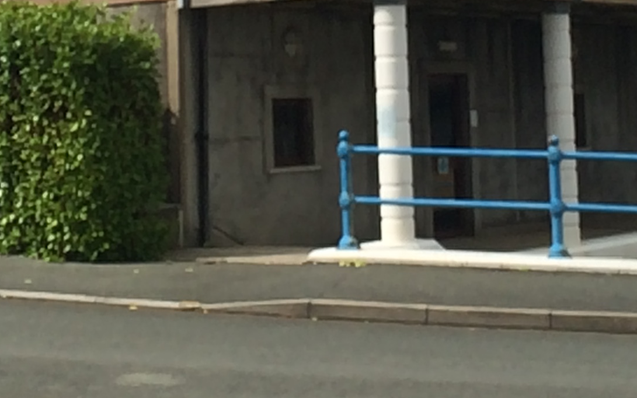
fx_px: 1597
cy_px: -48
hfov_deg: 22.5
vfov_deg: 13.9
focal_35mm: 92
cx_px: 342
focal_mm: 4.15
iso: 32
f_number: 2.2
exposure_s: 1/2985
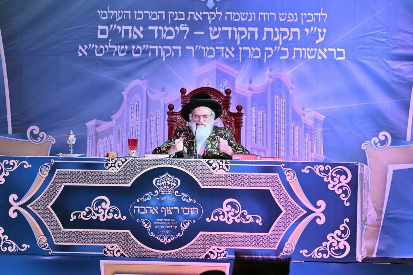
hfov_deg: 6.9
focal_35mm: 300
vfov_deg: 4.6
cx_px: 206
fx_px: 3440
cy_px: 138
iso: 320
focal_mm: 200
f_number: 2.8
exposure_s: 1/200
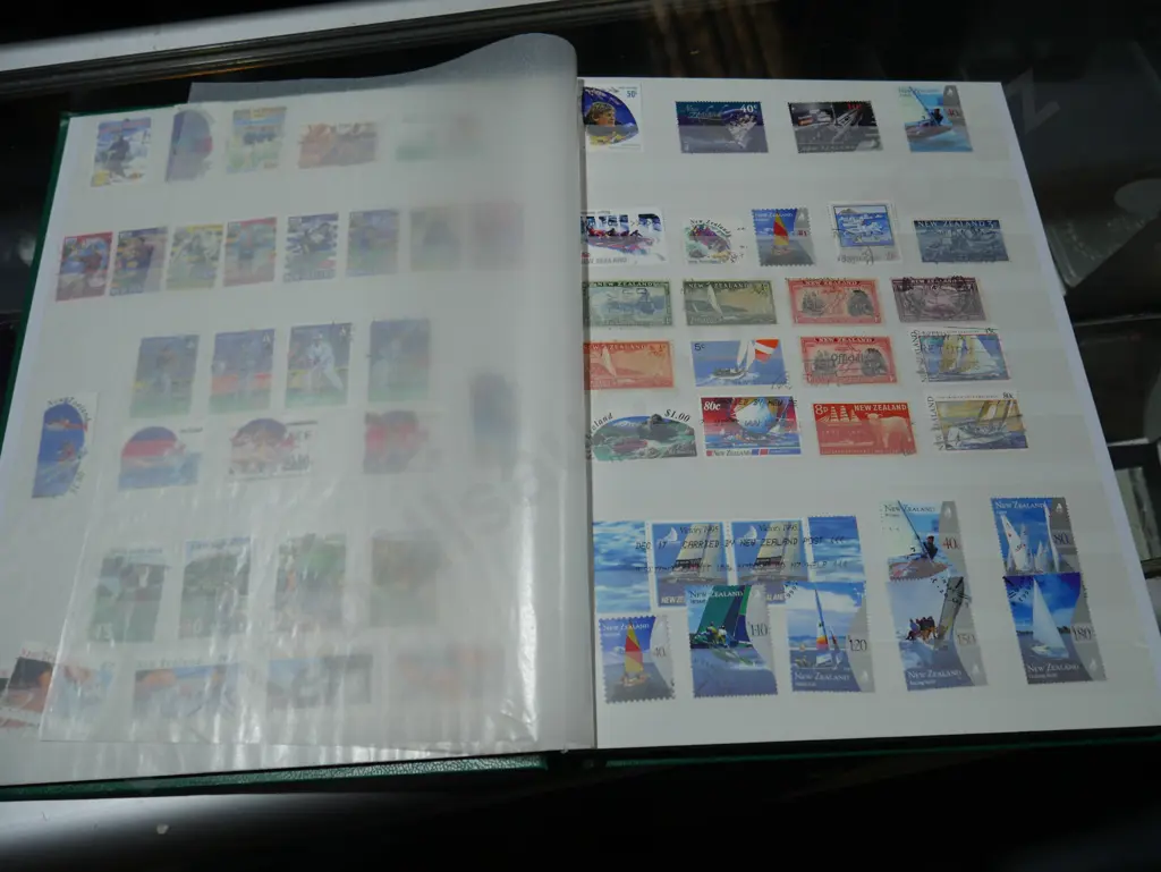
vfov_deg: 49.8
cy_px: 436
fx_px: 940
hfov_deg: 63.4
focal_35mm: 28
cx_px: 580
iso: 200
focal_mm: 14
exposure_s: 1/200
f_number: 4.5
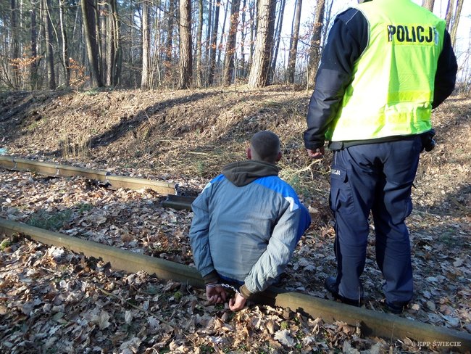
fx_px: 327
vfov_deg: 56.8
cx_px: 236
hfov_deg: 71.6
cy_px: 177
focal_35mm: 24
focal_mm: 4
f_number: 3.2
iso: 80
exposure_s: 1/60
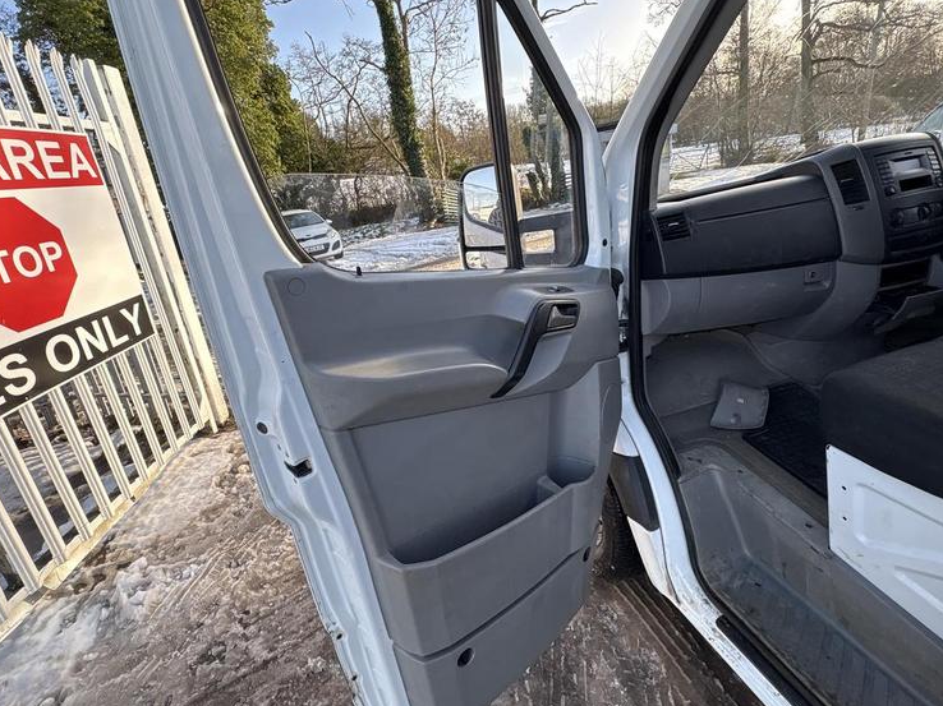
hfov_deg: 91.0
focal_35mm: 17
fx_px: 463
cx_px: 455
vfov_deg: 74.6
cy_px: 323
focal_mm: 2.22
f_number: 2.2
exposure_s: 1/146
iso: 50
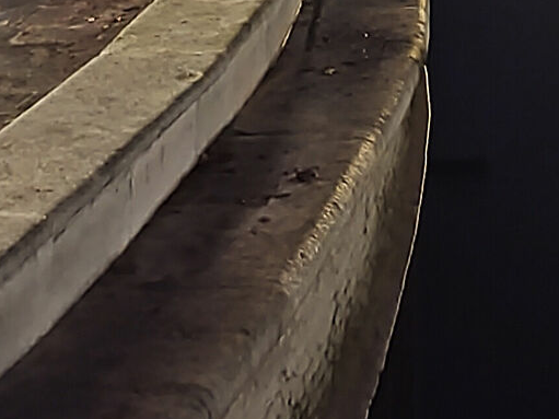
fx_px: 1744
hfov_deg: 16.3
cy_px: -463
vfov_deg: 12.0
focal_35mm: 108
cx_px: 882
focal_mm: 5.56
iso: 956
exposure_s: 1/6.94
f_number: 1.8
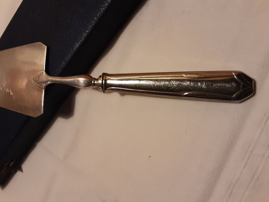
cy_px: 101
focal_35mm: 27
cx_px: 134
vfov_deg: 51.4
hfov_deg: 65.3
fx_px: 210
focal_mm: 2.91
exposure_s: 1/50
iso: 125
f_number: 1.9
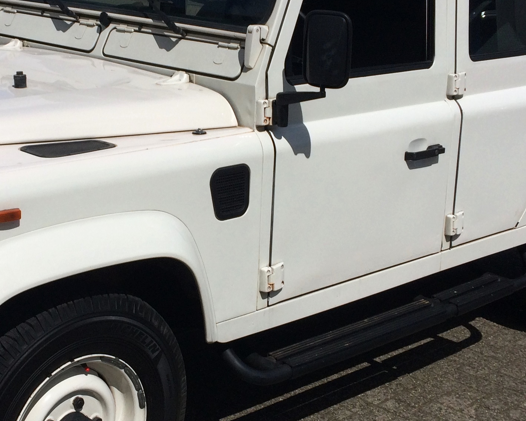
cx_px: 184
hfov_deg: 29.0
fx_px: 1012
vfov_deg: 23.5
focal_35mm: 65
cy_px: 176
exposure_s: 1/8264
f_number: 2.2
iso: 40
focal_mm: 4.15
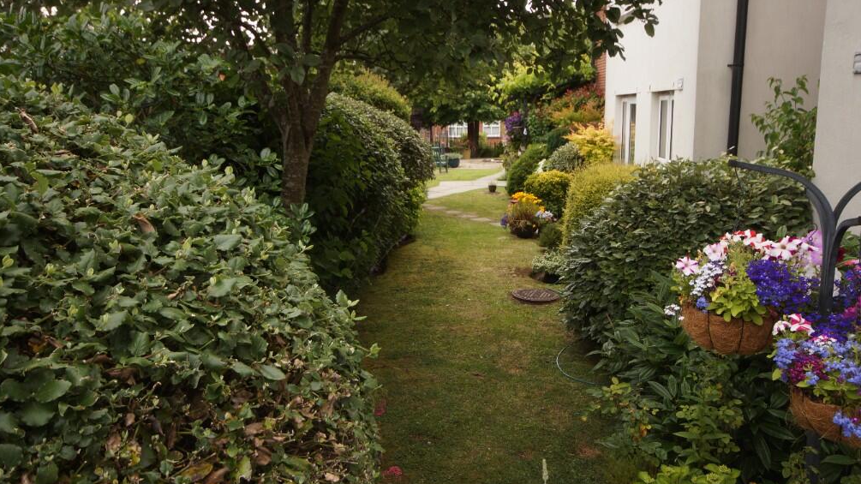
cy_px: 236
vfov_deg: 36.7
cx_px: 436
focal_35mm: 32
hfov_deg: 61.0
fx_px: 730
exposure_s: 1/60
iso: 250
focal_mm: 20
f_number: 5.6
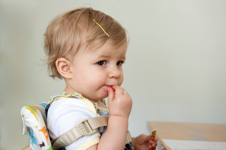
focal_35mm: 48
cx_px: 113
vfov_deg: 28.0
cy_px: 75
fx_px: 301
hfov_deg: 41.1
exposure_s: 1/80
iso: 400
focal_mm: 48
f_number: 4.5
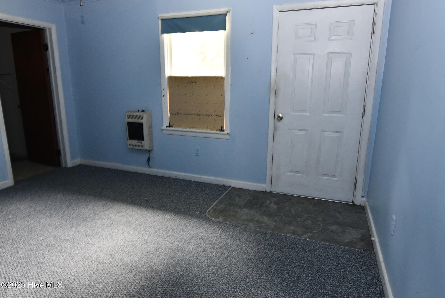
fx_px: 272
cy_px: 149
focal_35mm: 22
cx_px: 222
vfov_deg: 57.3
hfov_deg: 78.5
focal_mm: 11
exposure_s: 1/60
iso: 1400
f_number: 4
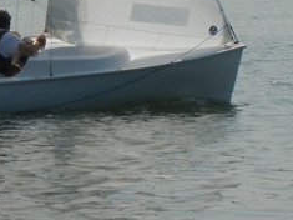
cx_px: -45
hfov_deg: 4.4
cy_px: -49
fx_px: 3765
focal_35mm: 445
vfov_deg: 3.3
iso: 160
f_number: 9
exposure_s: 1/733
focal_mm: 18.3
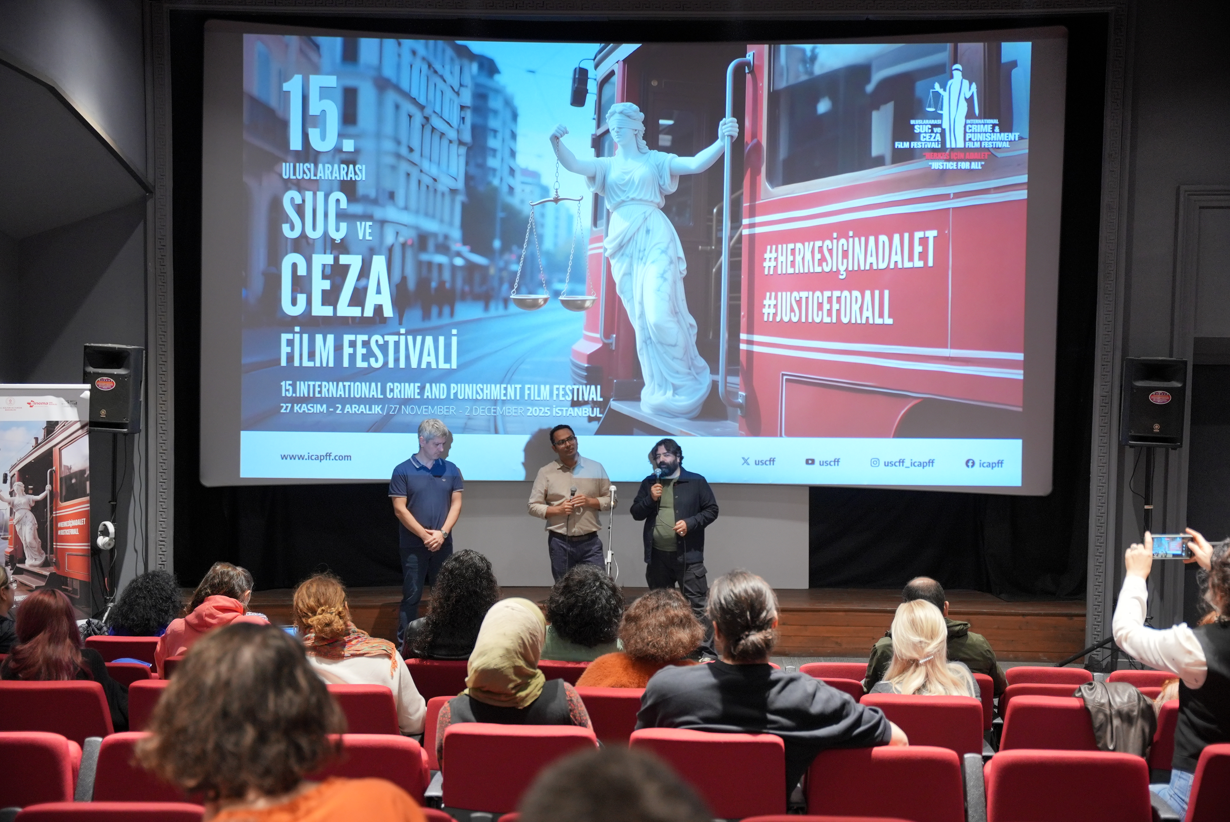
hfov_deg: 45.2
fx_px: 1477
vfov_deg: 31.1
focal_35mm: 43
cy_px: 411
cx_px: 615
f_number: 2.8
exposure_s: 1/100
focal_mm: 43.2
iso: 1600
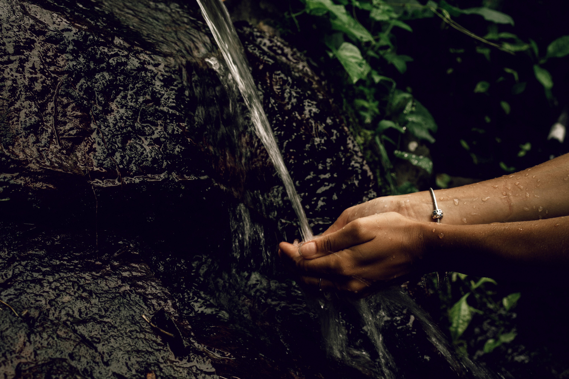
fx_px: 869
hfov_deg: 36.2
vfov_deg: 24.6
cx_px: 284
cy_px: 190
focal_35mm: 55
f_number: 8
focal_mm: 55
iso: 100
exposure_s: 1/40
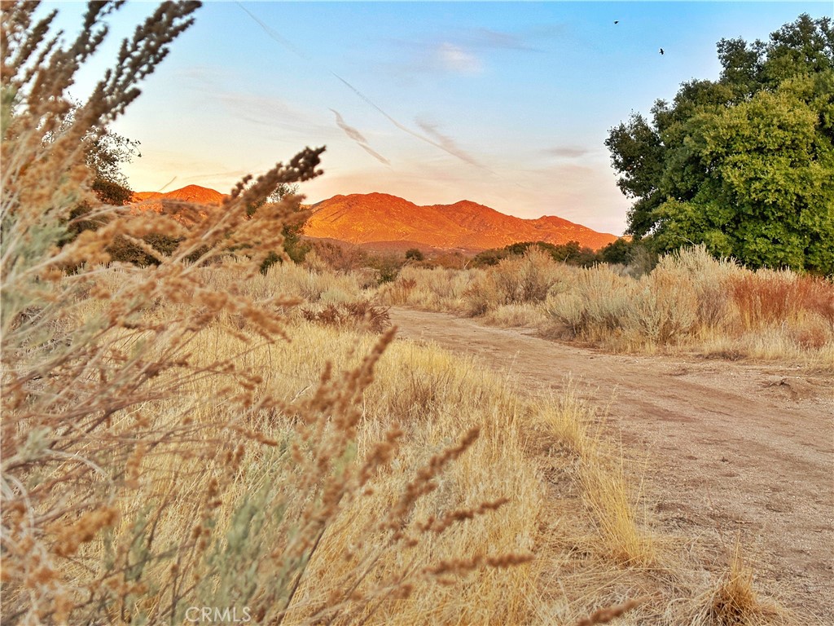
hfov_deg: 39.7
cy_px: 313
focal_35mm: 48
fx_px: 1156
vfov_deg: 30.3
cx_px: 417
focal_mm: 6.86
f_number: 1.78
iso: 64
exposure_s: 1/446
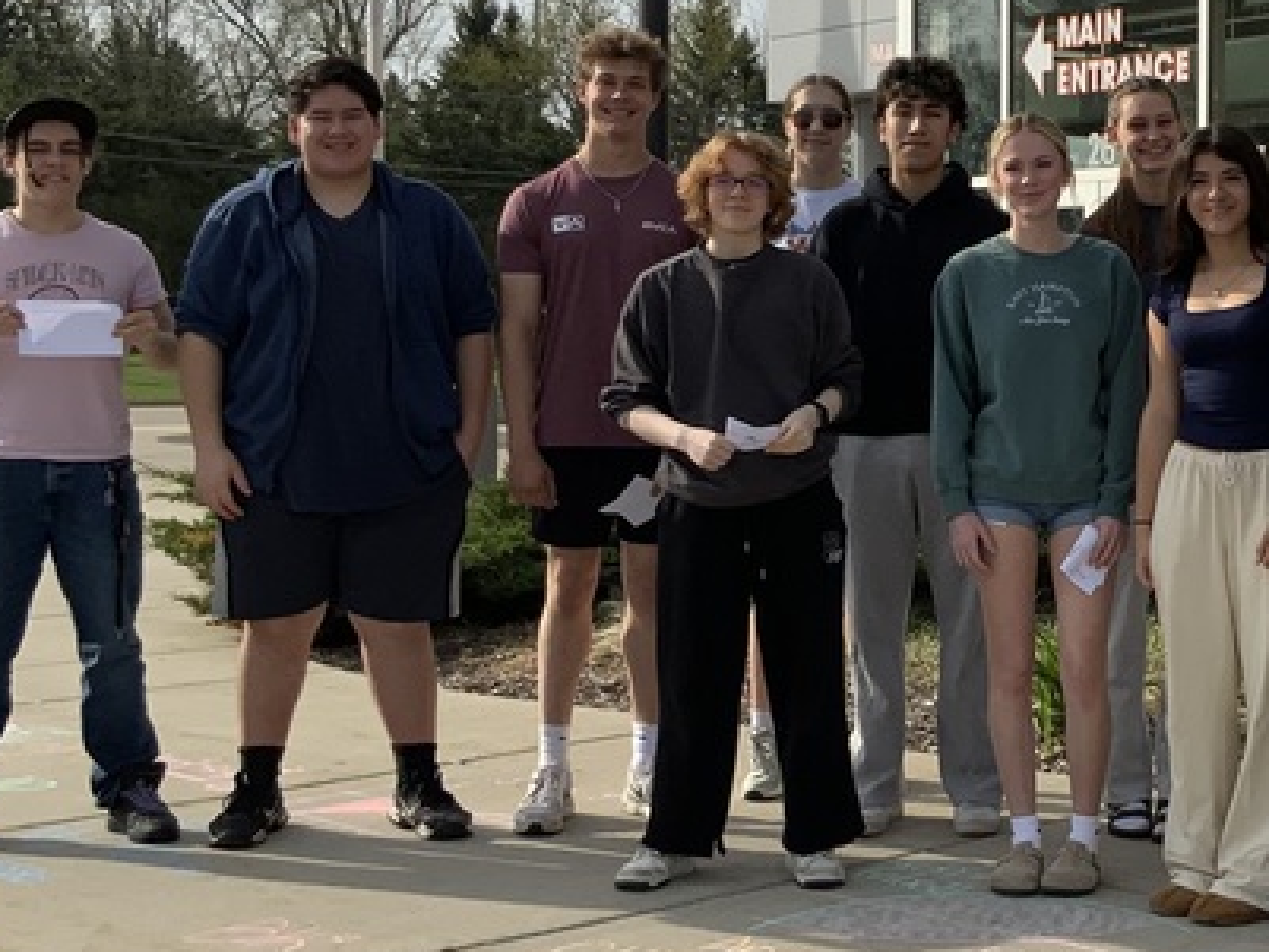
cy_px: 411
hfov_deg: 25.6
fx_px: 2714
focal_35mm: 74
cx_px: 1120
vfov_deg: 19.9
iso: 20
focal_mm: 3
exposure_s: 1/2427
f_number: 1.8
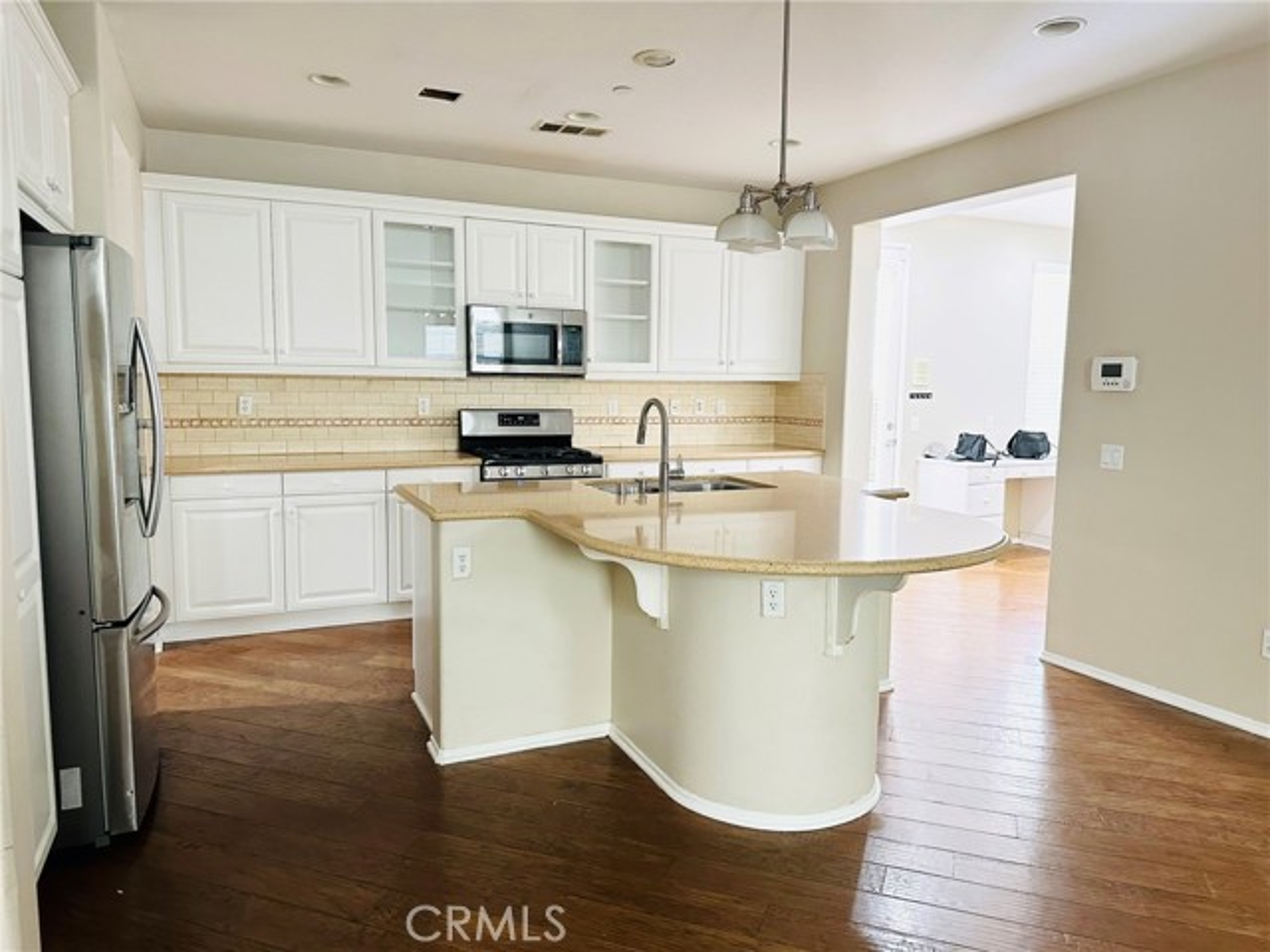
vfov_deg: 56.8
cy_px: 476
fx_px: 881
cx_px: 635
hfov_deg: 71.6
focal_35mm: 24
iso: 320
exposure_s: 1/60
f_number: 1.78
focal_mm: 6.86
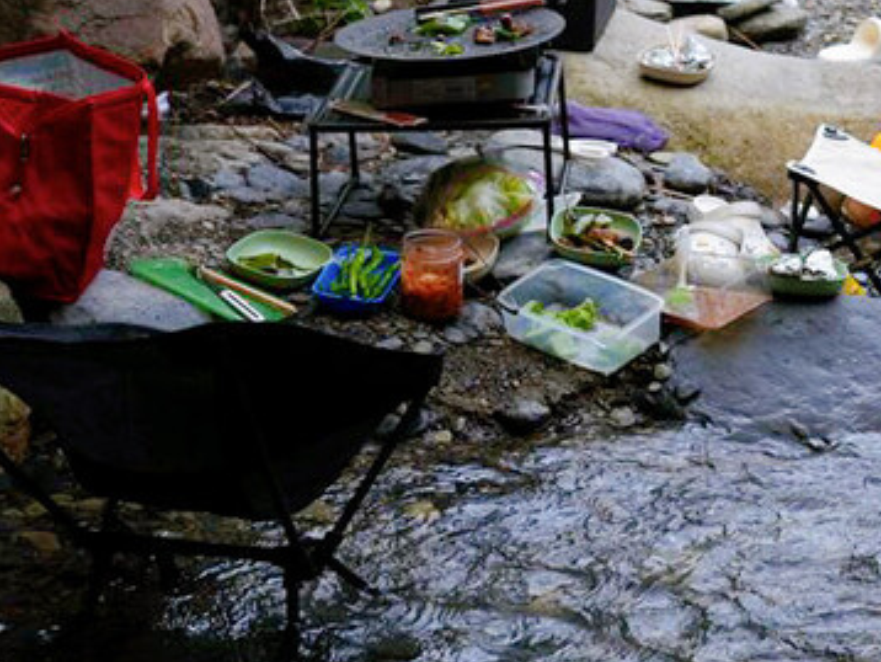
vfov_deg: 14.8
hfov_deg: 19.4
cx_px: 903
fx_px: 2496
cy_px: -12
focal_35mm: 98
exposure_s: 1/125
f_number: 5.6
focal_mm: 43
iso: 320
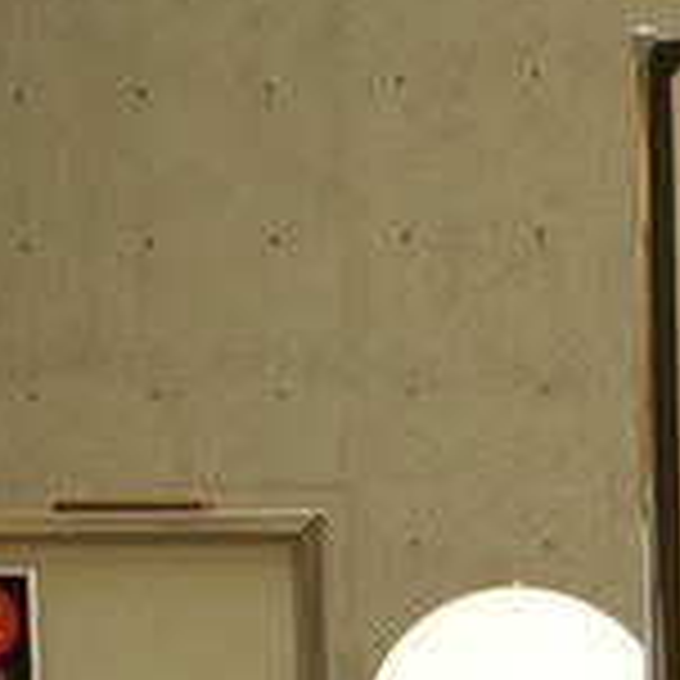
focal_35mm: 158
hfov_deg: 10.4
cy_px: 952
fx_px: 3512
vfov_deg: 10.7
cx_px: 1198
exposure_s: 1/125
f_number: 5
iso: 1600
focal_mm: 35
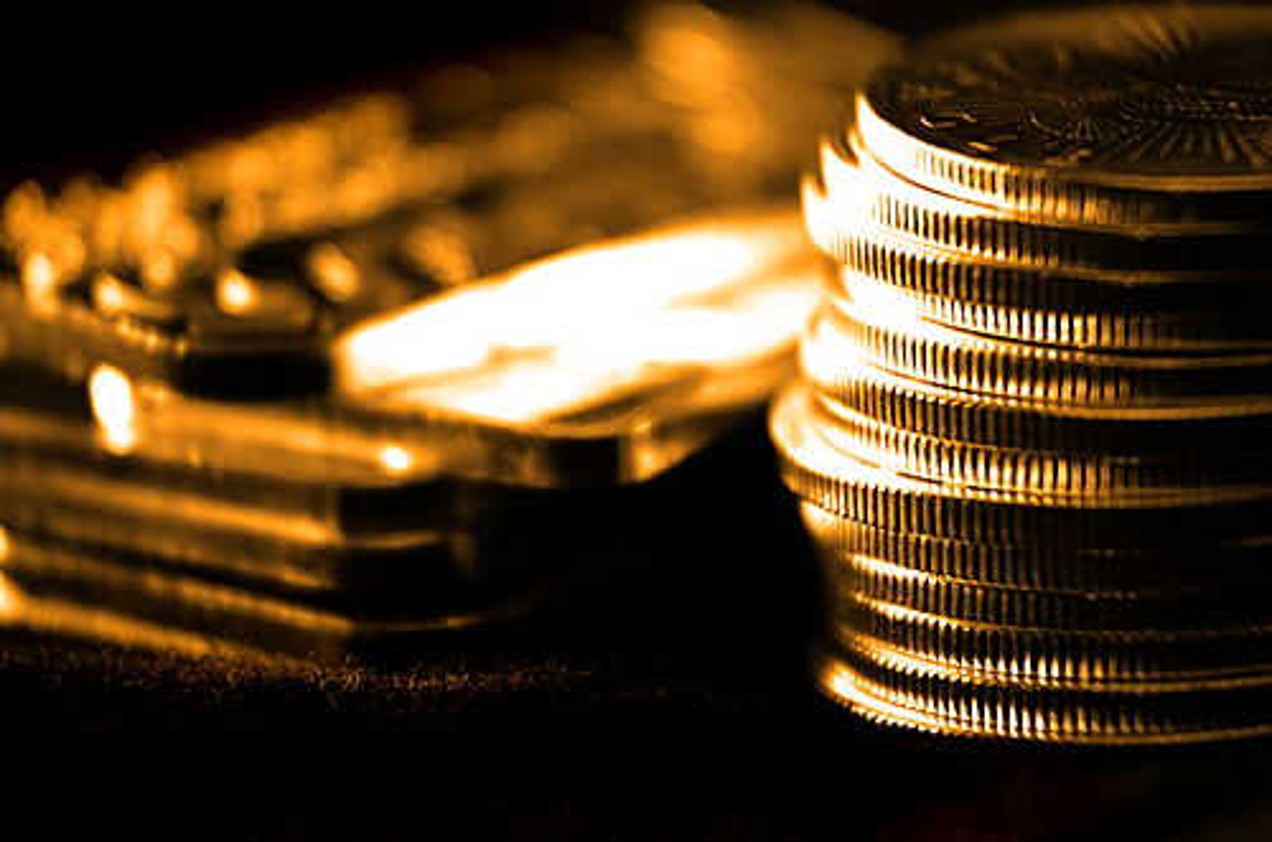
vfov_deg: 4.6
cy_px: 421
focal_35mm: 300
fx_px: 10576
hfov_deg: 6.9
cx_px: 636
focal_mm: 200
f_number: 16
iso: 100
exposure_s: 1/8
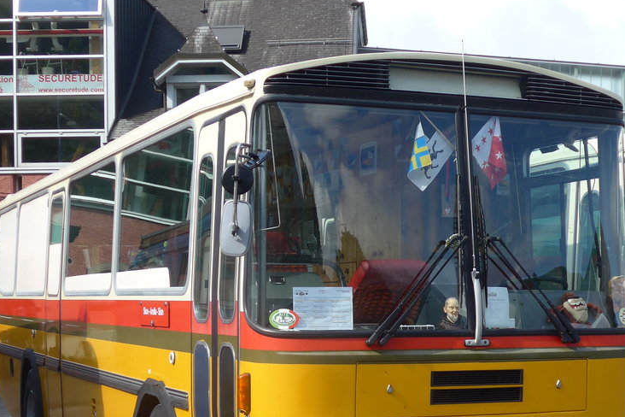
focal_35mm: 75
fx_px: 1302
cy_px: 317
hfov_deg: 26.9
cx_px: 370
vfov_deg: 18.1
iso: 80
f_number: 2.8
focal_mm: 9
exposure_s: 1/640
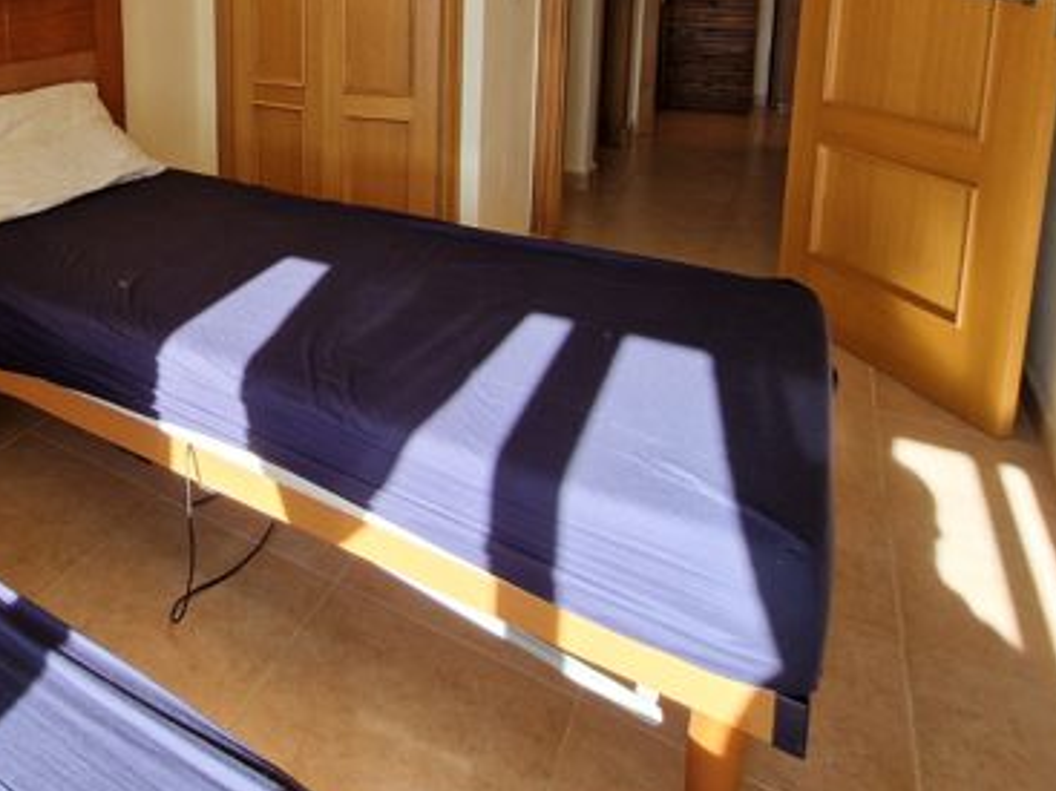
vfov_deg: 48.3
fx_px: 762
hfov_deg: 63.1
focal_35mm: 25
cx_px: 203
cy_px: 60
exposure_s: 1/164
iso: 50
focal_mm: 2.2
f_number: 2.2
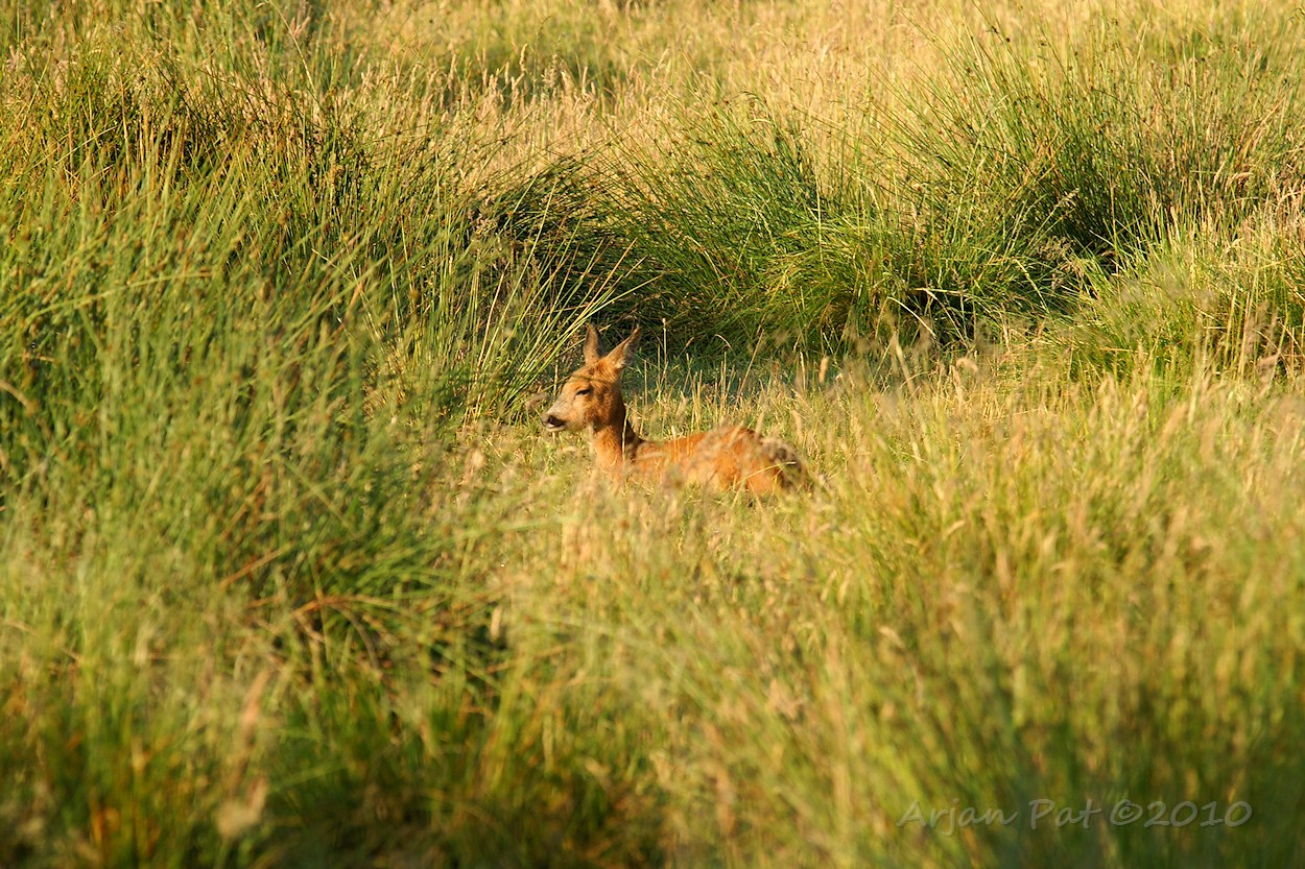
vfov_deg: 3.1
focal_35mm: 450
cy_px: 434
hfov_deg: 4.6
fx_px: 16309
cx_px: 652
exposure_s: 1/100
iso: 100
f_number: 7.1
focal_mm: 300
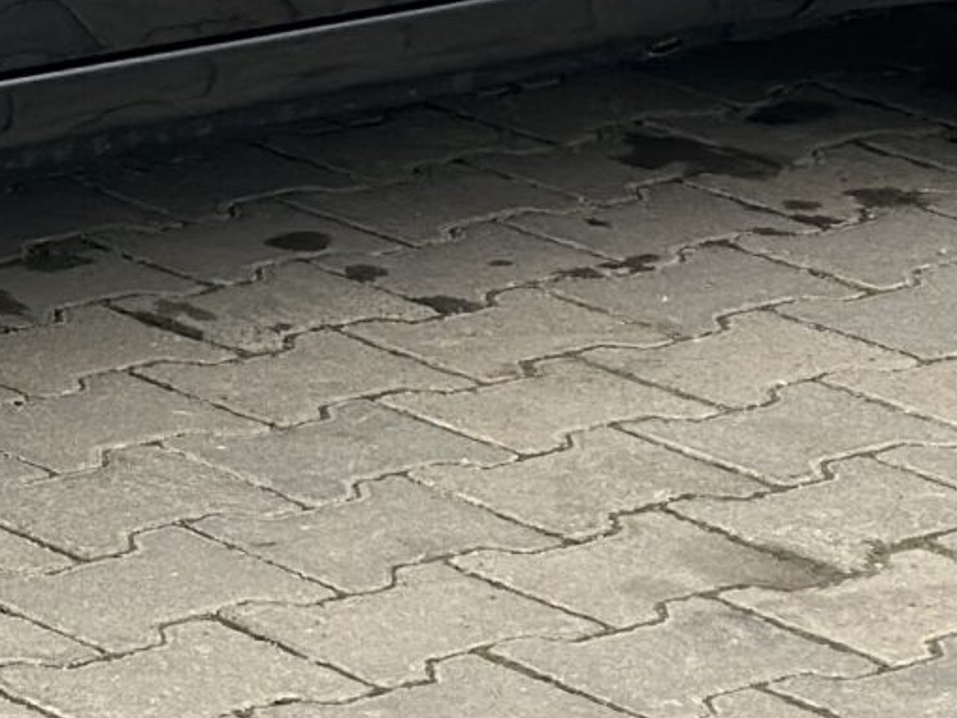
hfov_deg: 8.0
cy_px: -445
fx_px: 6690
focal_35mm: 242
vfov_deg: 6.1
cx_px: -644
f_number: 1.78
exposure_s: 1/690
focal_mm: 6.86
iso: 80
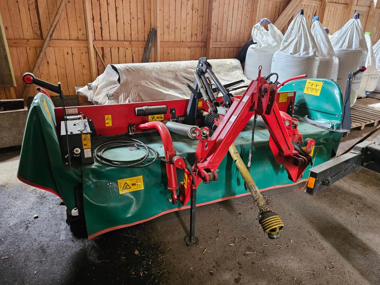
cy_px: 140
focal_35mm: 24
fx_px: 263
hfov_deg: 71.6
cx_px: 182
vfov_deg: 56.8
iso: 500
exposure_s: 1/25
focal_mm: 5.4
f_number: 1.8
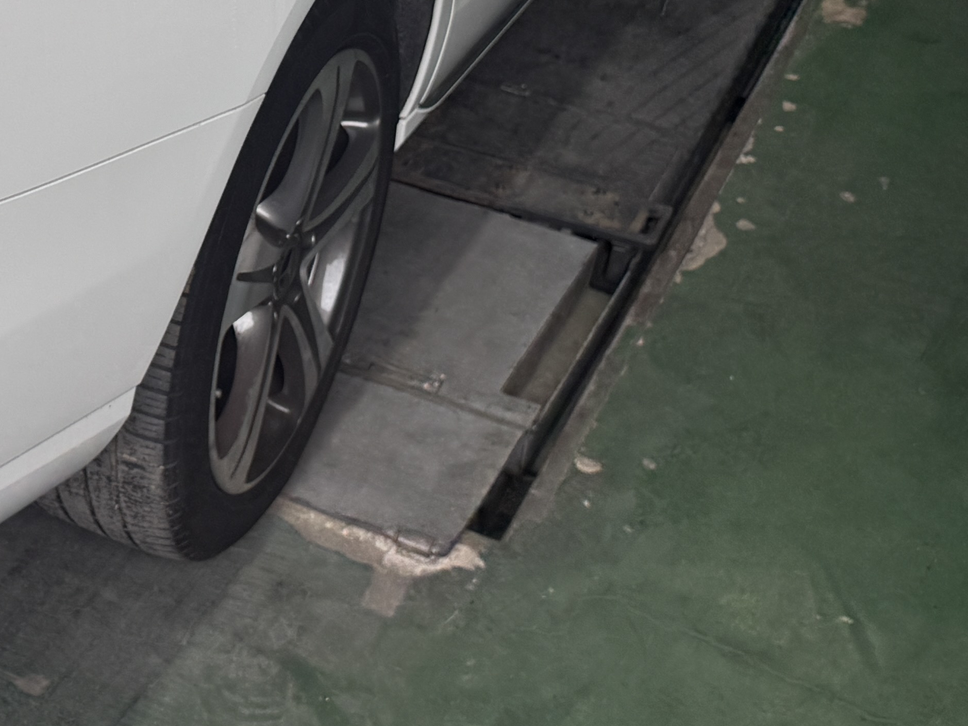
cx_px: -181
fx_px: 2041
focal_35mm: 73
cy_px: 14
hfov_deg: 24.3
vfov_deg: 19.6
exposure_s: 1/381
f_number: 1.78
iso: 80
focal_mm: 6.76
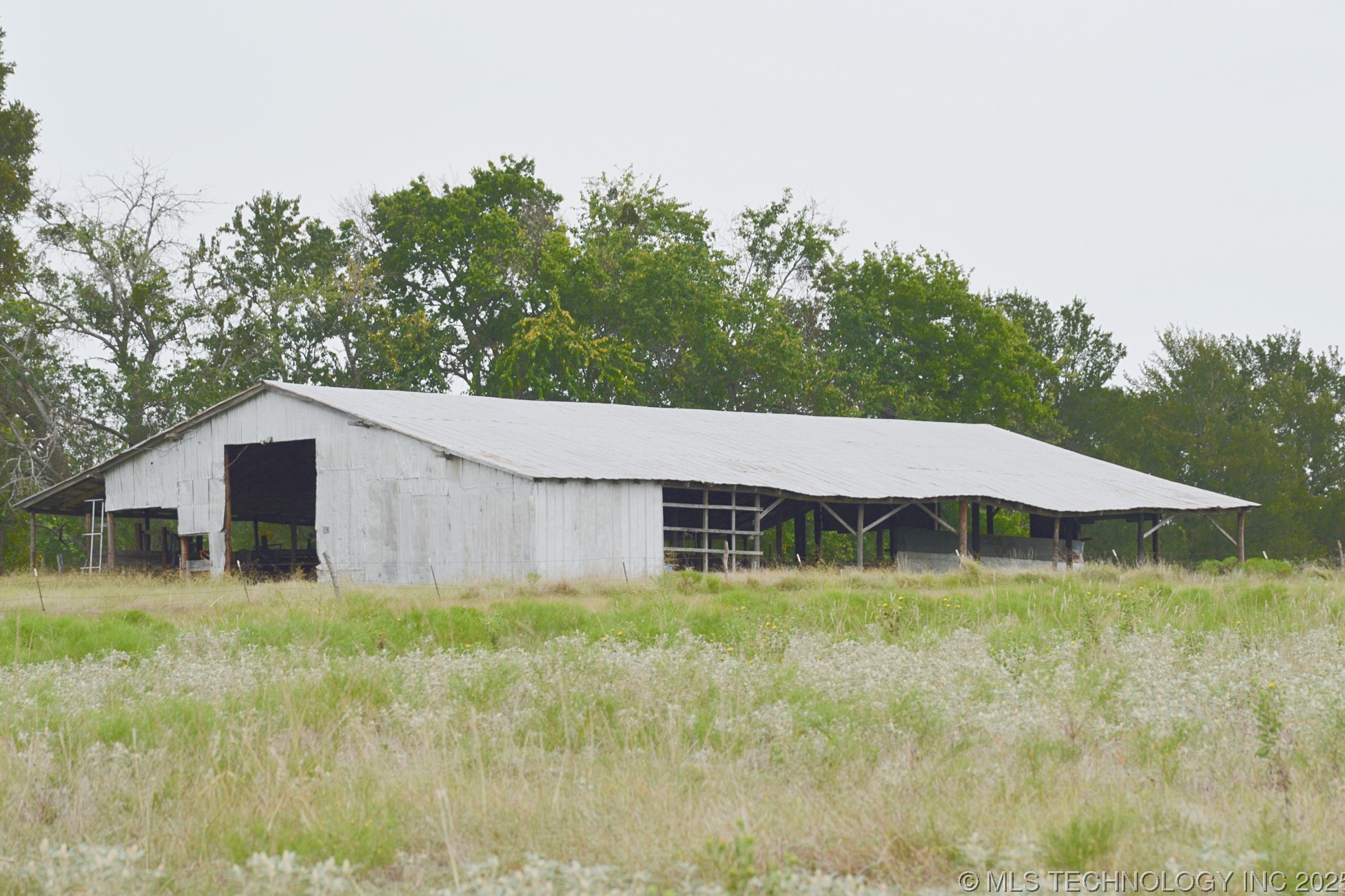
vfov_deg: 9.5
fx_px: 5379
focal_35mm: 144
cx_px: 656
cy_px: 442
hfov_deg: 14.3
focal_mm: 92
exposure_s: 1/160
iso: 100
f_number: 6.3
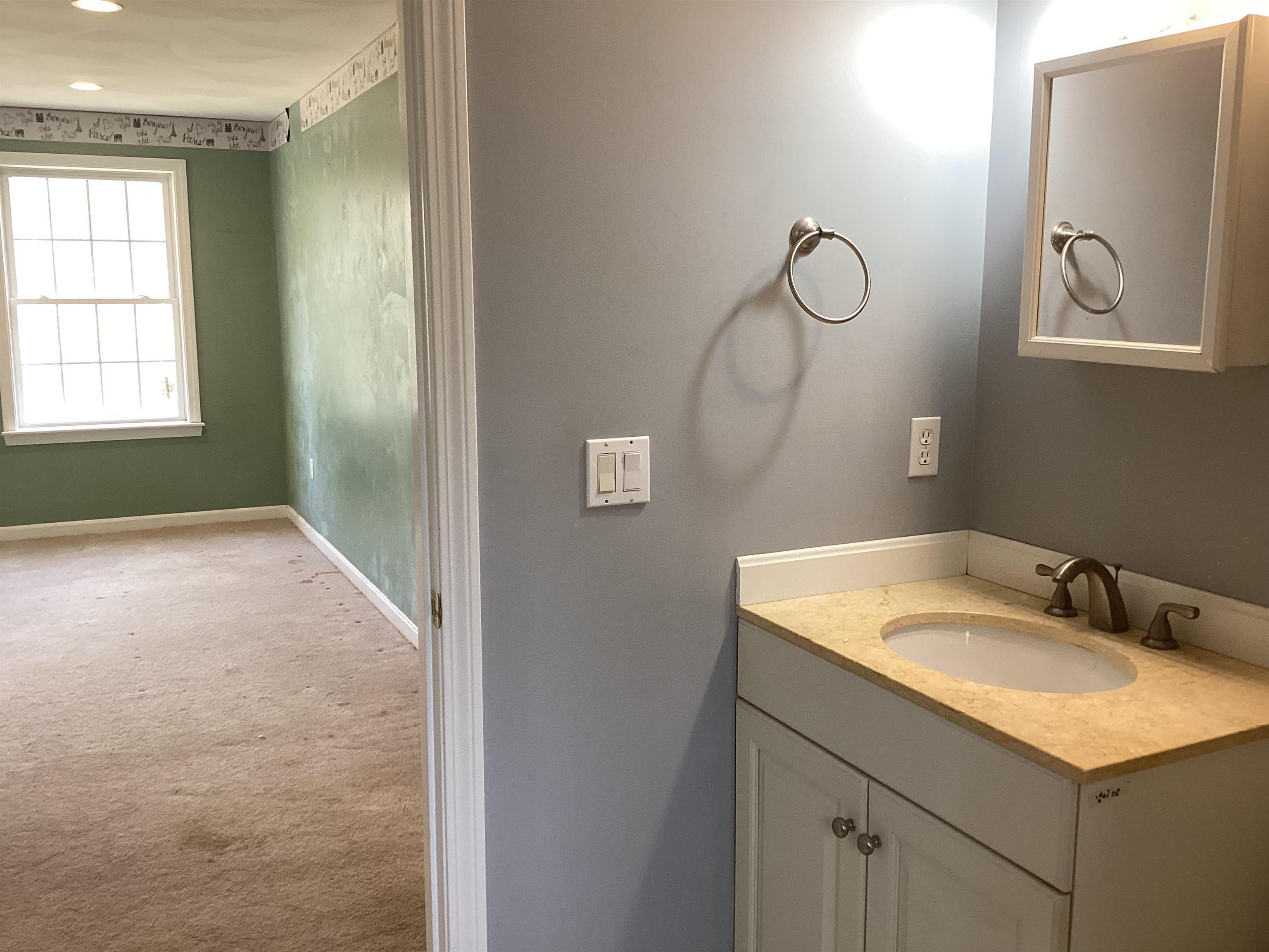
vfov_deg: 45.4
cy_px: 476
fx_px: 1136
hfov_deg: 58.4
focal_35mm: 31
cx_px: 634
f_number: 2.4
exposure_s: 1/60
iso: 125
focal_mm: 3.3
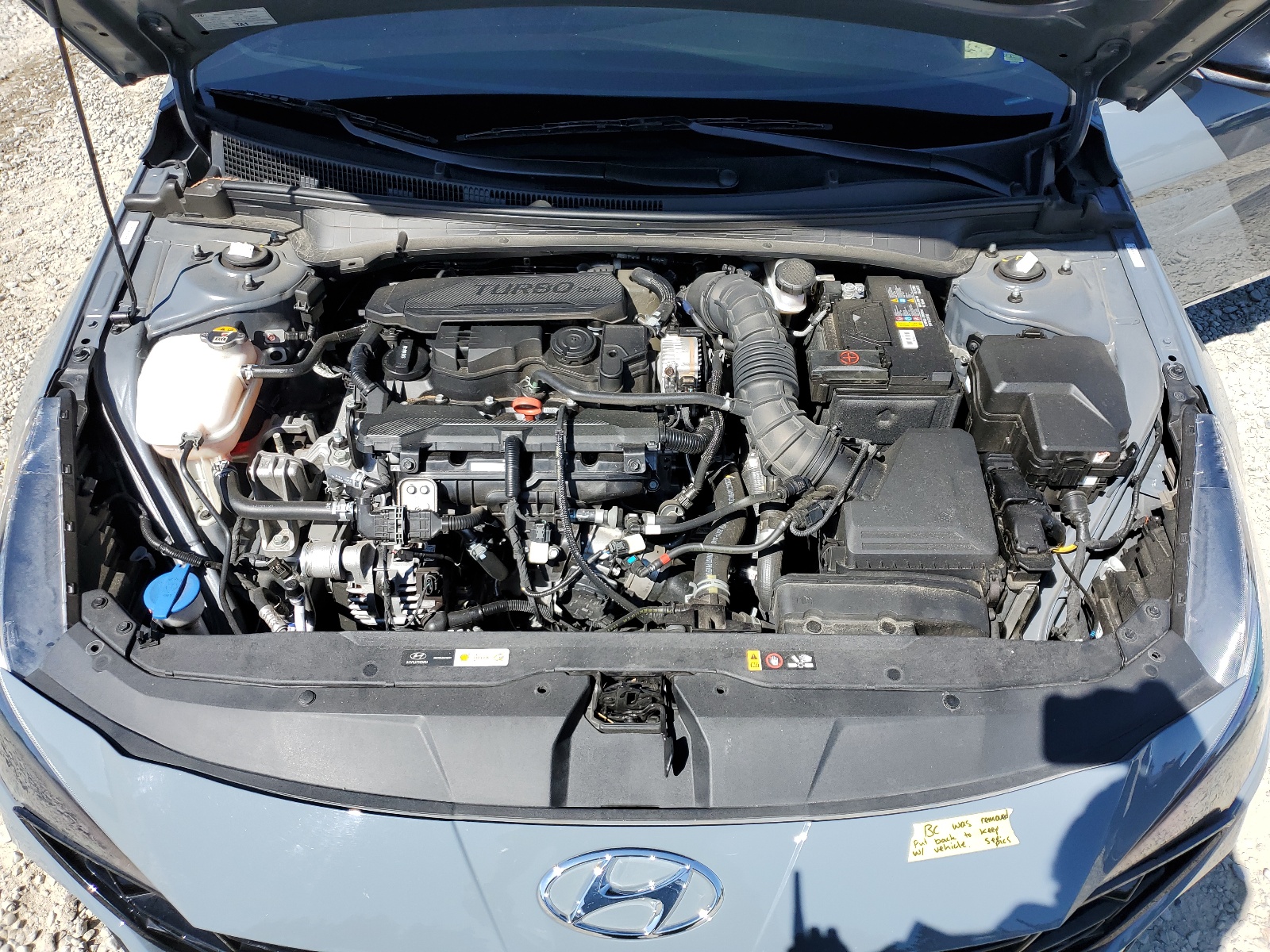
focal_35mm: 26
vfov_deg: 53.1
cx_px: 635
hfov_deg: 67.3
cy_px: 476
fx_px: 954
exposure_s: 1/1667
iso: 50
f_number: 1.5
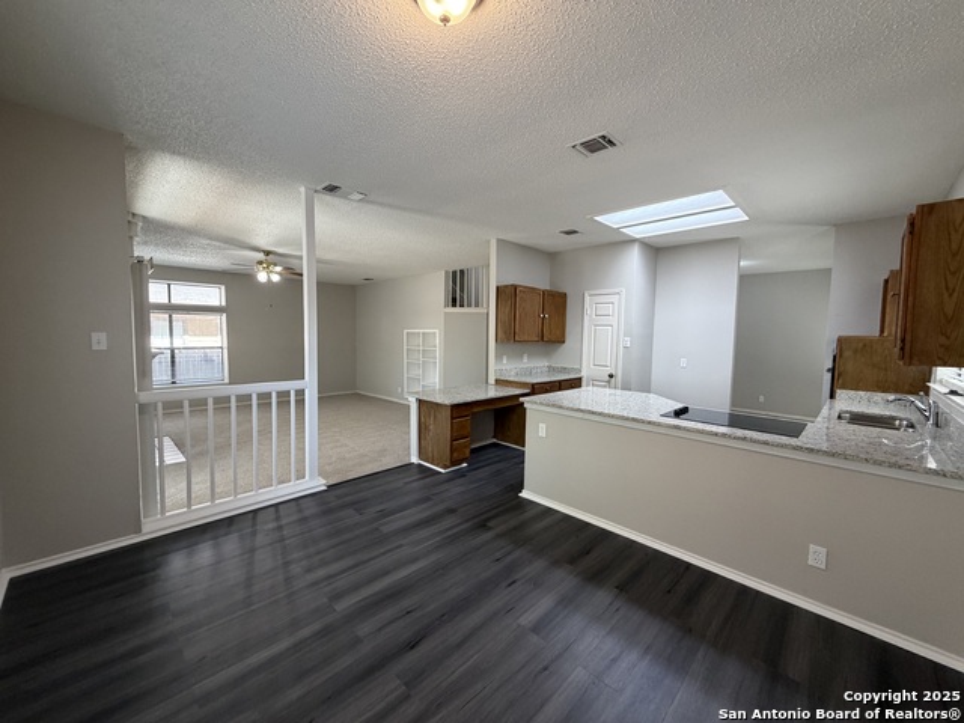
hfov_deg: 102.1
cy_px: 362
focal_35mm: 14
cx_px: 482
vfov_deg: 85.7
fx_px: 390
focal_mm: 2.22
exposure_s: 1/120
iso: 250
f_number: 2.2
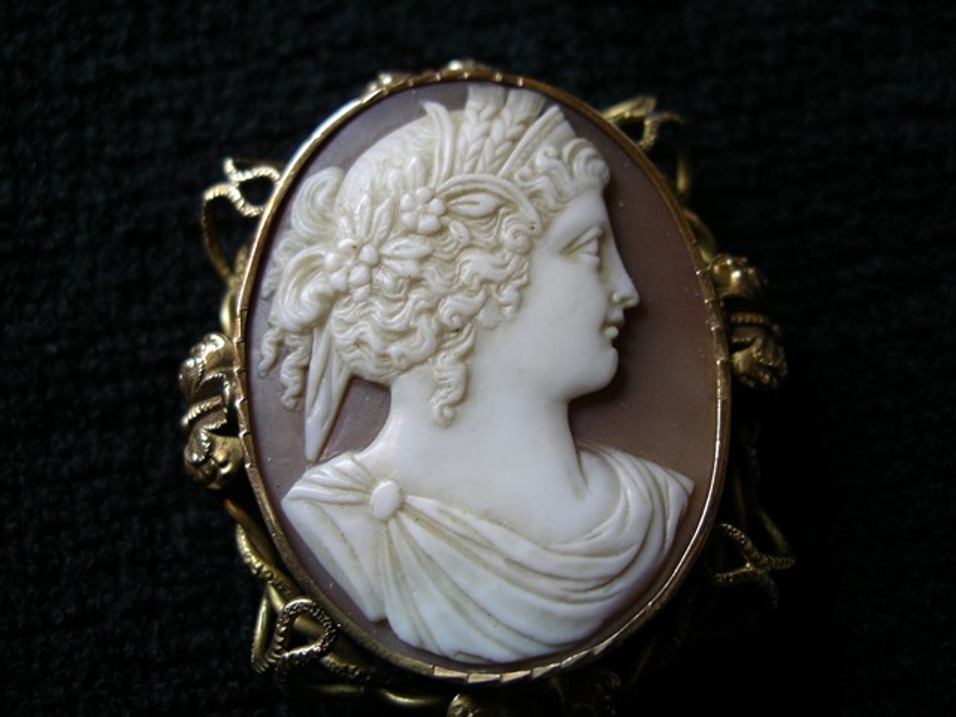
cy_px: 358
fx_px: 1022
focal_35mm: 37
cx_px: 478
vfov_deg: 38.7
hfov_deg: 50.1
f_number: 2.8
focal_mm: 7.8
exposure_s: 1/40
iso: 200
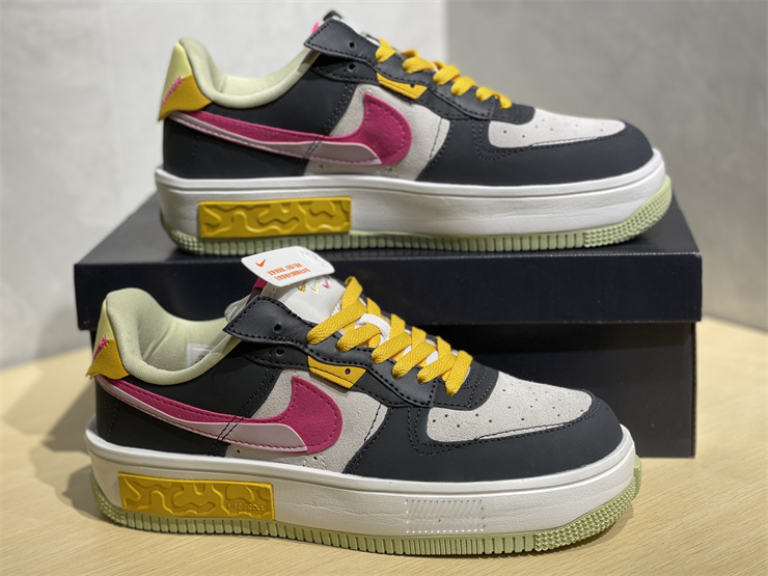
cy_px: 288
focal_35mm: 64
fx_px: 1420
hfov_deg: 30.3
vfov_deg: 22.9
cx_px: 384
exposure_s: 1/100
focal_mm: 7.5
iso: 32
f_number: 2.2
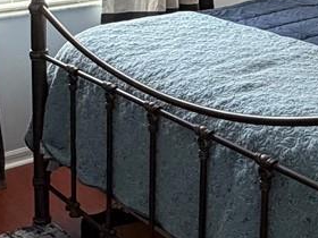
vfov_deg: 17.8
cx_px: 207
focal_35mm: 80
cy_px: -24
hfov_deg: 24.3
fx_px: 735
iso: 250
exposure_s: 1/60
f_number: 2.2
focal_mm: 2.22
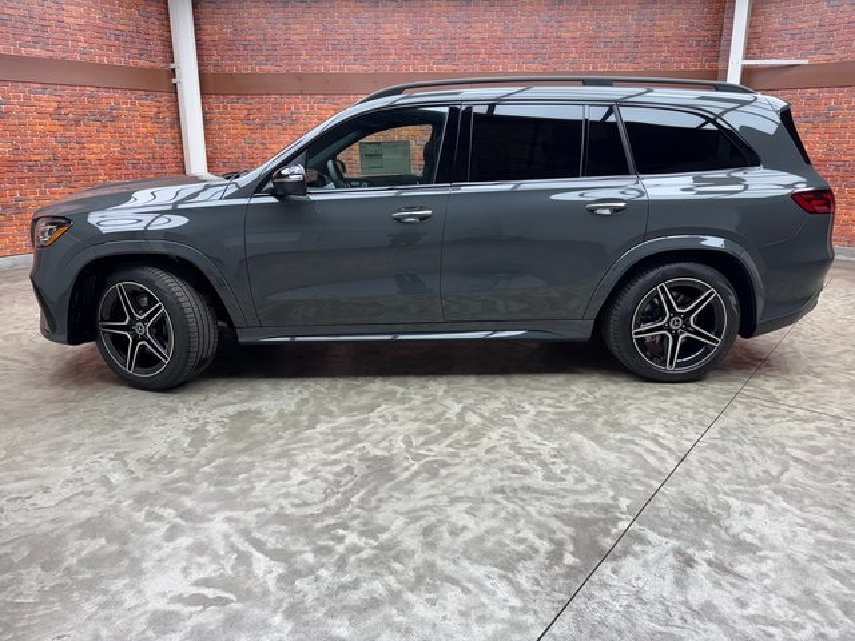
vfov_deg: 56.8
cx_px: 428
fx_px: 593
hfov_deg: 71.6
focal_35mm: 24
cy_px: 320
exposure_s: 1/120
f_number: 1.78
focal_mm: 6.76
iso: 80
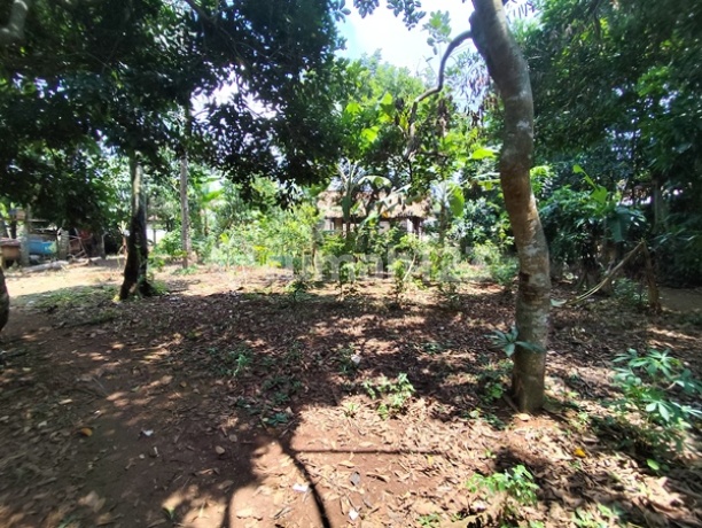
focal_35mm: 16
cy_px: 264
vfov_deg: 78.2
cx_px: 351
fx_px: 325
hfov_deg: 94.5
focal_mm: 1.65
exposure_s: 1/669
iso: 50
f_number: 2.2
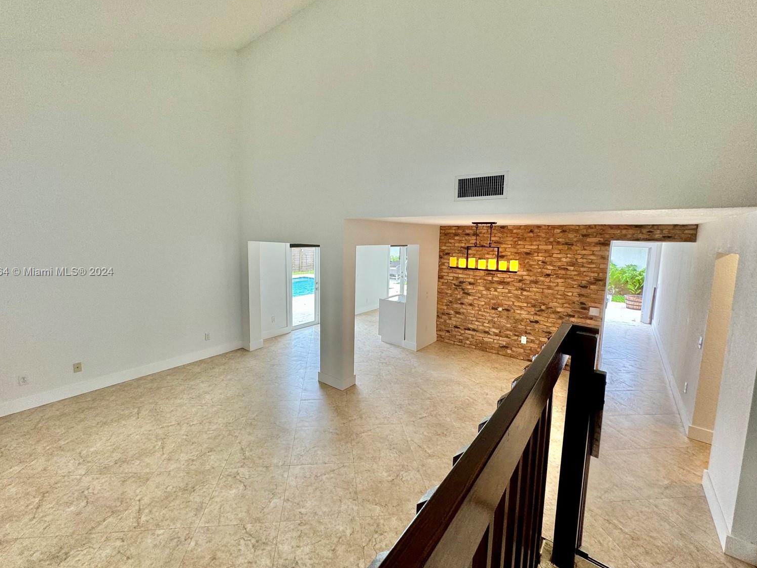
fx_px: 328
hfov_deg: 98.1
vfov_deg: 81.7
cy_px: 272
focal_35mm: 15
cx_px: 356
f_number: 2.2
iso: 100
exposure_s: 1/120
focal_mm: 2.22
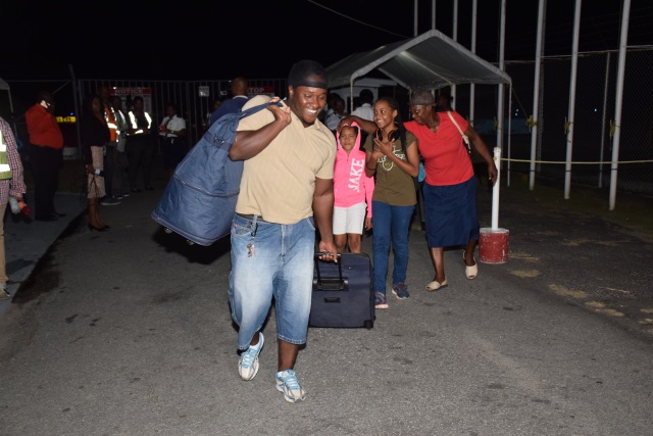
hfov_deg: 49.5
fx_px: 708
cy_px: 218
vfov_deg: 34.2
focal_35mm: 39
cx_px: 326
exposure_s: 1/200
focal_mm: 26
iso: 1000
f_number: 3.8
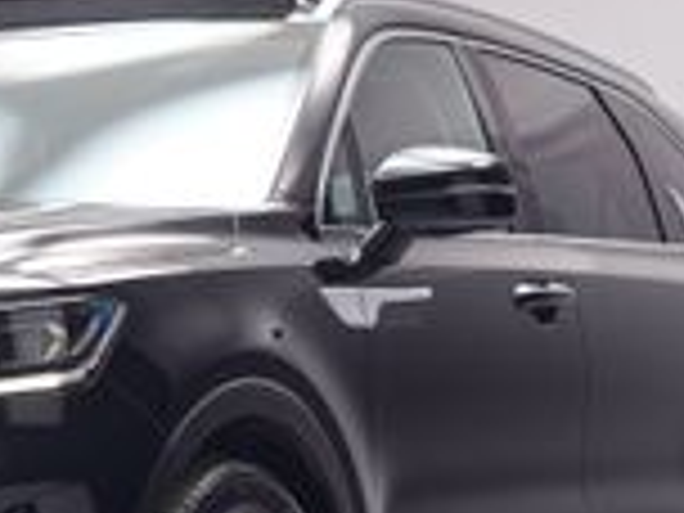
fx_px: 3122
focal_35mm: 158
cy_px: 398
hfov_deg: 12.4
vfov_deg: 9.4
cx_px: 14
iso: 100
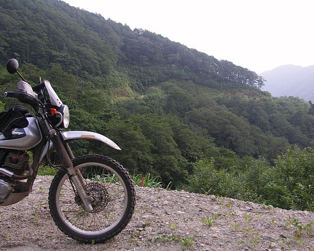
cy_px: 125
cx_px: 163
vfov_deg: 34.2
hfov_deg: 42.0
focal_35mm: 44
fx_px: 409
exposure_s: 1/100
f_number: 4
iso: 50
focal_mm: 10.9
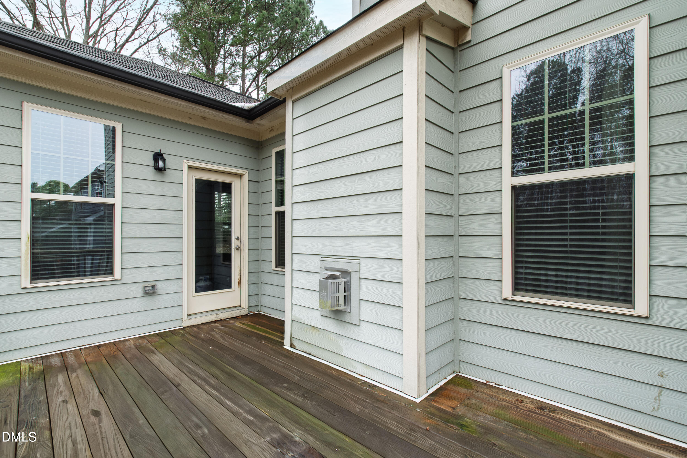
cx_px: 344
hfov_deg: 100.4
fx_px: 286
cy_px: 229
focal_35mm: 15
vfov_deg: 77.3
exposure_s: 1/13
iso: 100
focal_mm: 10
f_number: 8
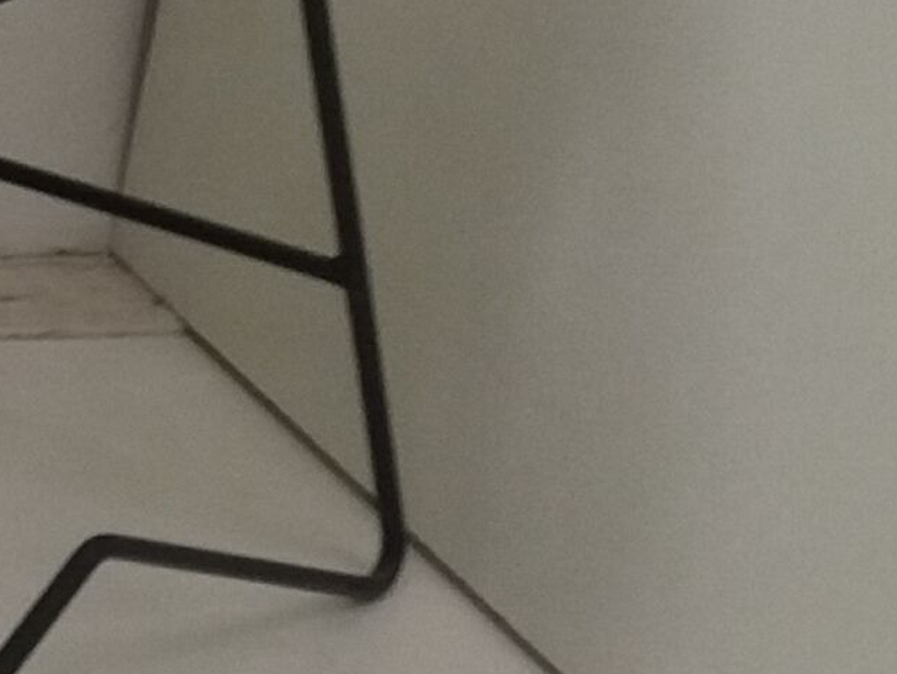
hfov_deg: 11.4
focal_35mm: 145
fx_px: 3759
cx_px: -1226
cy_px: -110
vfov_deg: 10.1
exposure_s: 1/33
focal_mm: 3.7
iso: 64
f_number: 1.9
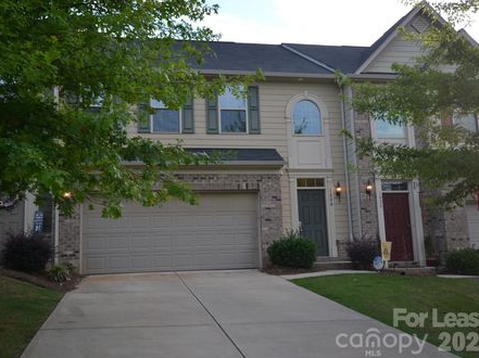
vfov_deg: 39.6
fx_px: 498
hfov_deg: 51.4
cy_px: 180
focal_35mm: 36
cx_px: 224
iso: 160
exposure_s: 1/125
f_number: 5.6
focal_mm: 22
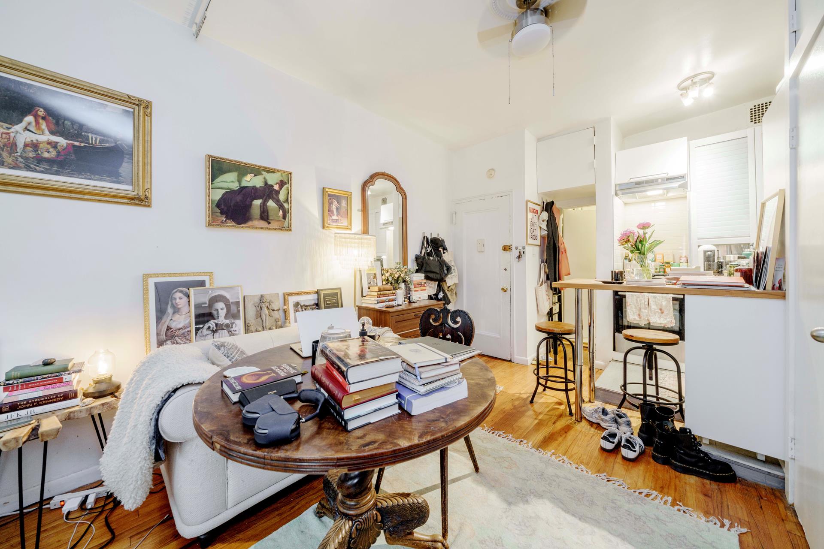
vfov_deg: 90.0
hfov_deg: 112.6
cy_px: 274
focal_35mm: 12
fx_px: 275
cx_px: 412
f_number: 7.1
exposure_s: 1/2
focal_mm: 12
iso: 320
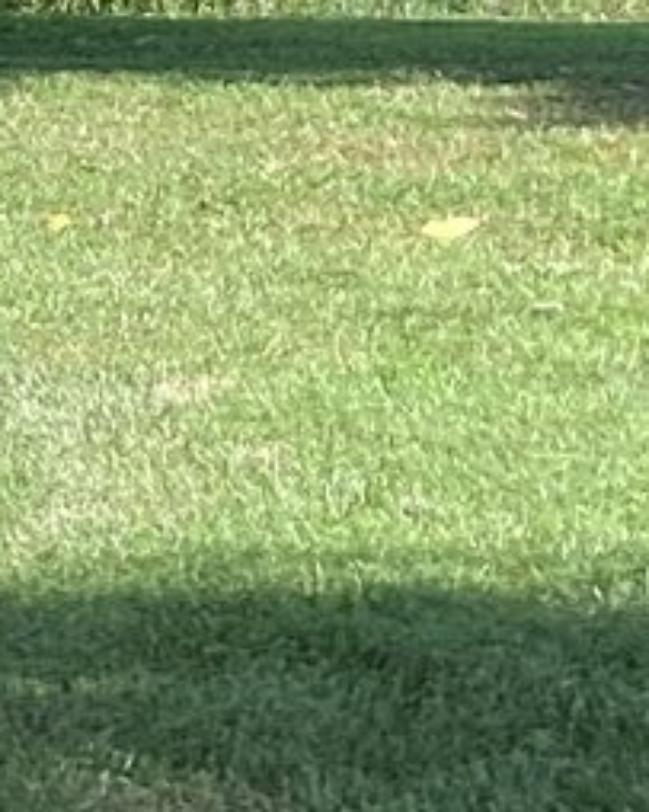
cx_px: -1303
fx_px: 4324
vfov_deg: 10.6
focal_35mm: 180
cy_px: -110
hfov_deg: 7.5
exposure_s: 1/345
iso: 25
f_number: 2.4
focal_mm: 3.3
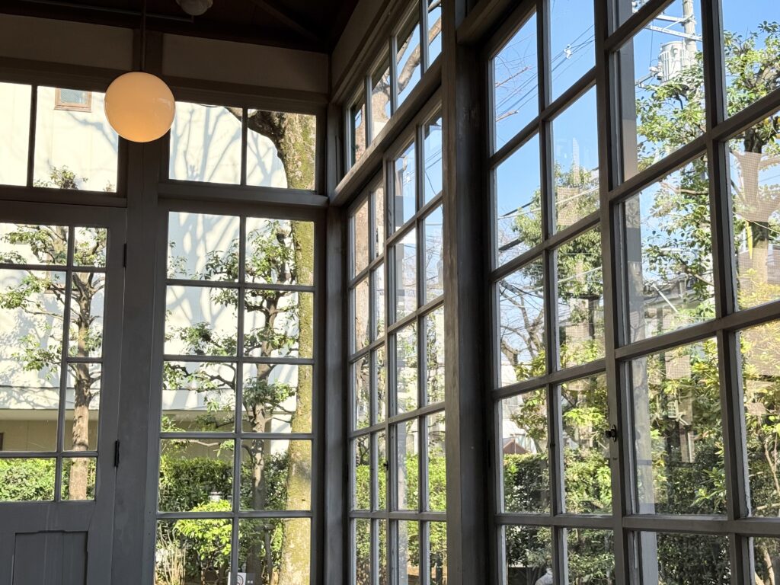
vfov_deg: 30.3
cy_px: 292
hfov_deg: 39.7
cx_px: 390
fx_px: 1082
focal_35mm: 48
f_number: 1.78
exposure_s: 1/1642
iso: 64
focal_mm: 6.76
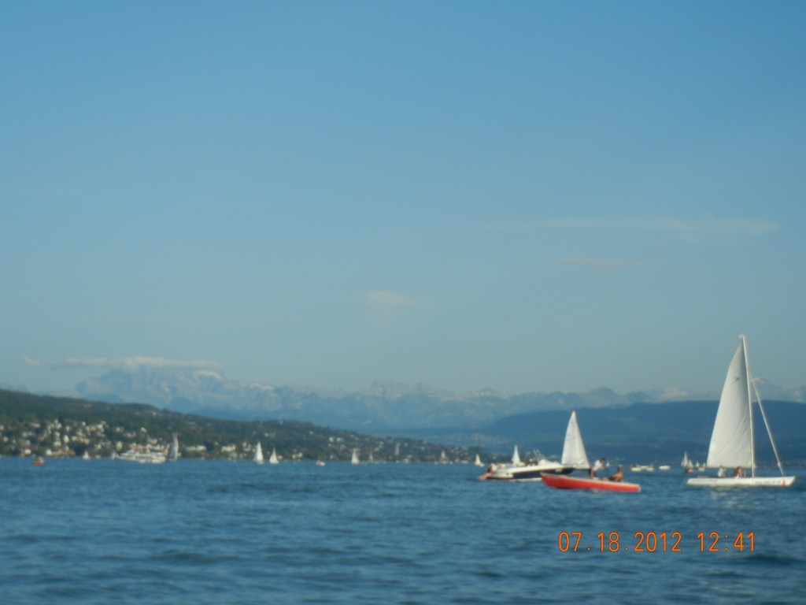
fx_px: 2072
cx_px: 403
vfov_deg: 16.6
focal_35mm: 89
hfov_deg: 22.0
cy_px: 302
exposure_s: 1/270
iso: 160
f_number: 8.8
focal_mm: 16
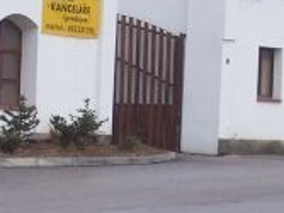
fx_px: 2738
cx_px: 139
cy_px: 256
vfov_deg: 4.4
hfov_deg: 5.9
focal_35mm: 334
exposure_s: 1/250
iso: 80
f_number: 4.5
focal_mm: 14.9
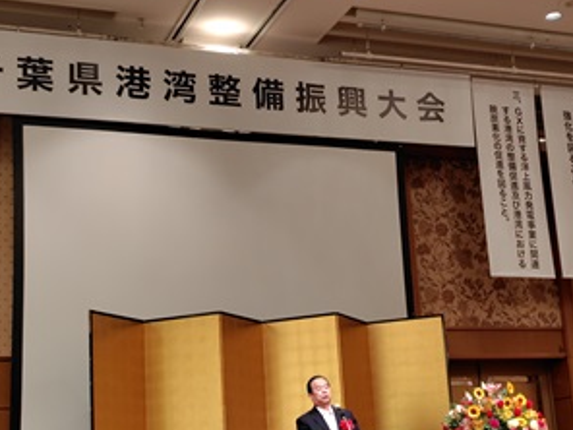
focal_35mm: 28
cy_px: 232
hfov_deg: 63.4
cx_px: 275
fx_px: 463
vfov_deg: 49.7
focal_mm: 5.6
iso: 320
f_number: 1.9
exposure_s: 1/50
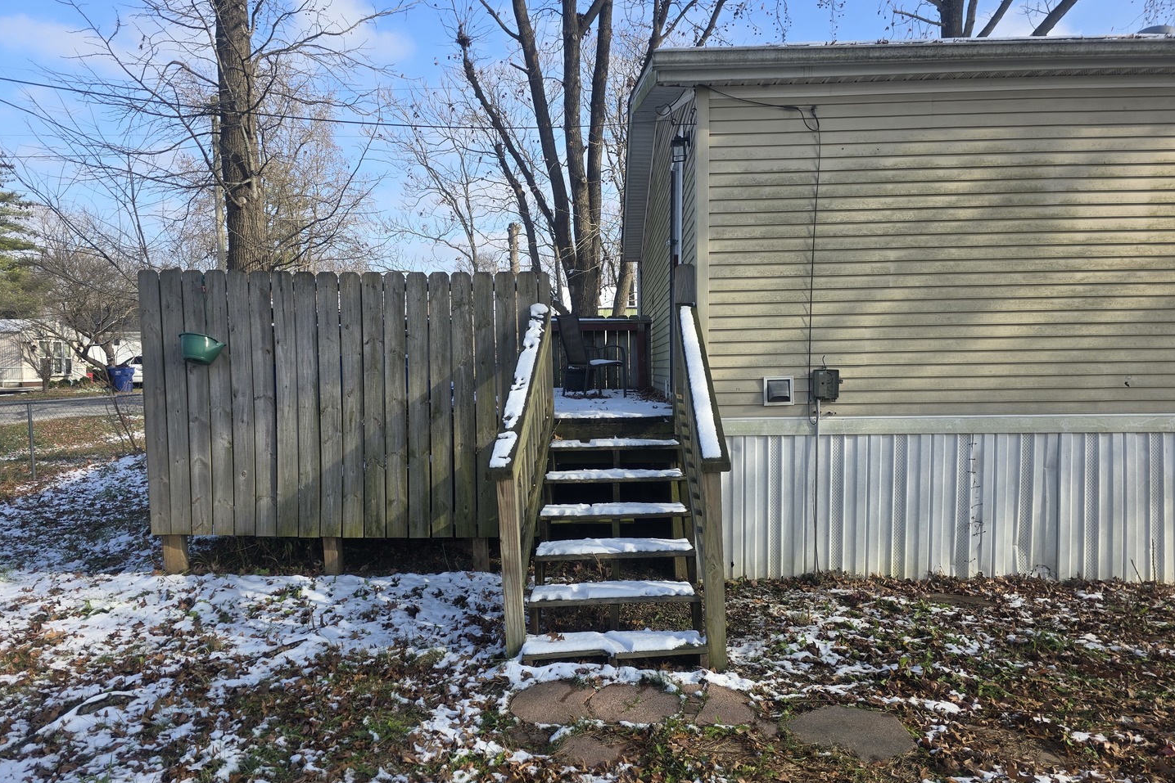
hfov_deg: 73.7
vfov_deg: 53.1
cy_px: 429
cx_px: 587
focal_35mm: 24
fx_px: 783
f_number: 1.7
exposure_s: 1/340
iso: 12
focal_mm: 6.3
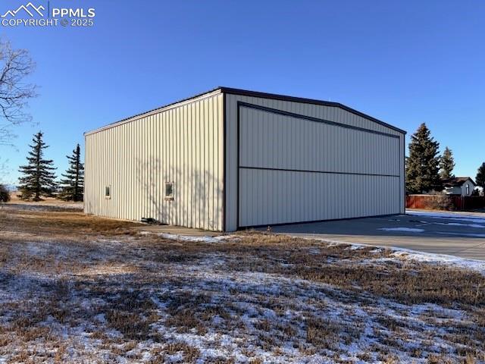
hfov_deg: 67.3
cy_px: 182
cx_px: 242
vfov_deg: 53.1
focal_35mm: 26
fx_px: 364
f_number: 1.6
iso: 50
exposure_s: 1/2747
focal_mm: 5.96
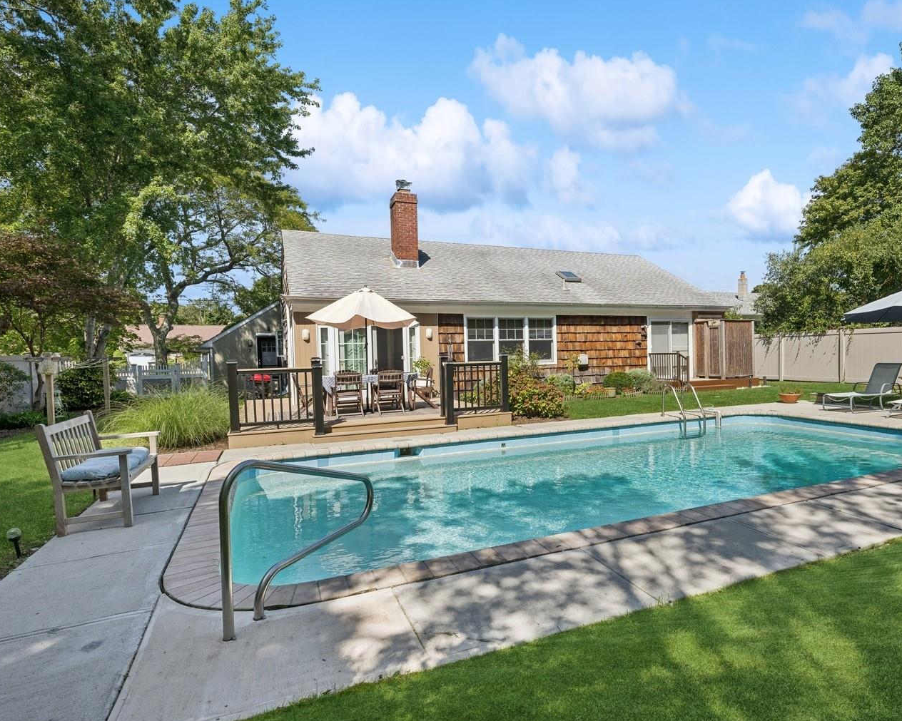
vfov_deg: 69.2
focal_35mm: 20
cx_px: 538
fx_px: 523
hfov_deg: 80.6
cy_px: 367
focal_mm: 16.5
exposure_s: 1/1000
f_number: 8
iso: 400
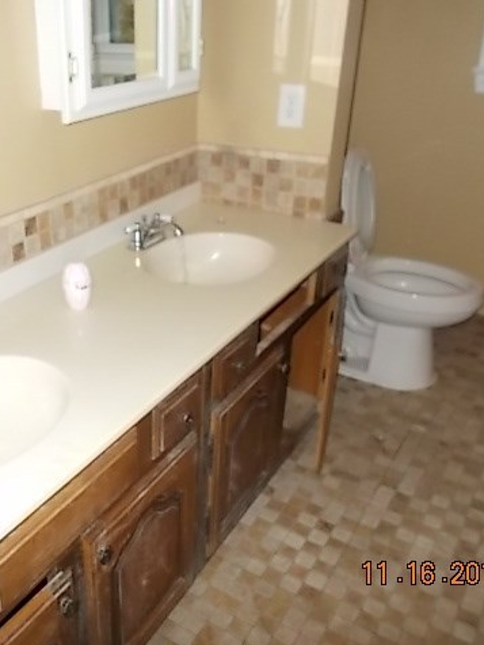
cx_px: 119
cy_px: 325
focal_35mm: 35
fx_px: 652
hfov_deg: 39.6
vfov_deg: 52.6
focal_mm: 4.6
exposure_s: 1/25
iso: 200
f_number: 3.2
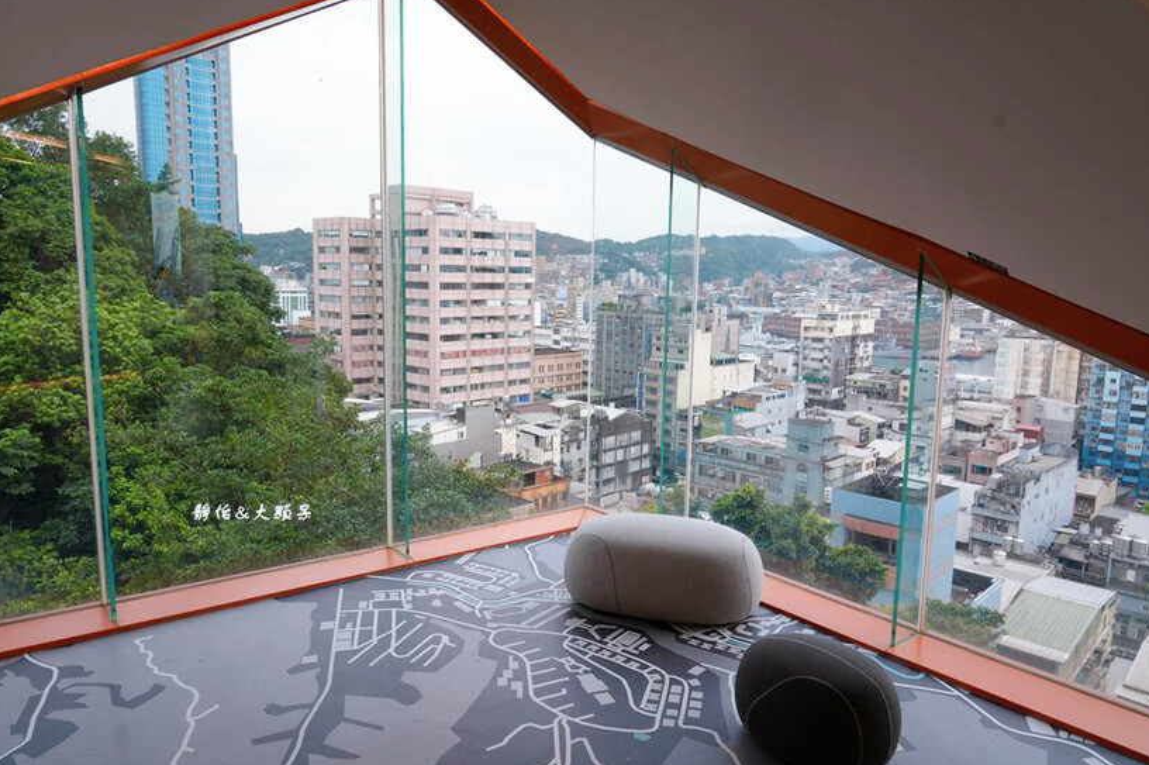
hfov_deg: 71.5
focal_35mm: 25
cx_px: 572
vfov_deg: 51.2
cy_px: 390
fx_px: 797
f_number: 8
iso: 320
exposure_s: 1/160
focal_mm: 24
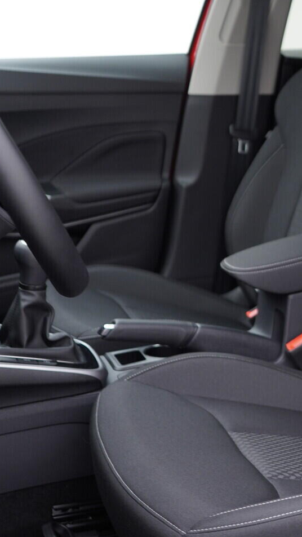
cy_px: 268
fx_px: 812
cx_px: 388
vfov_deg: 36.6
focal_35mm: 57
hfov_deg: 19.5
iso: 200
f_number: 2.8
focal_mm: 24
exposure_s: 1/40
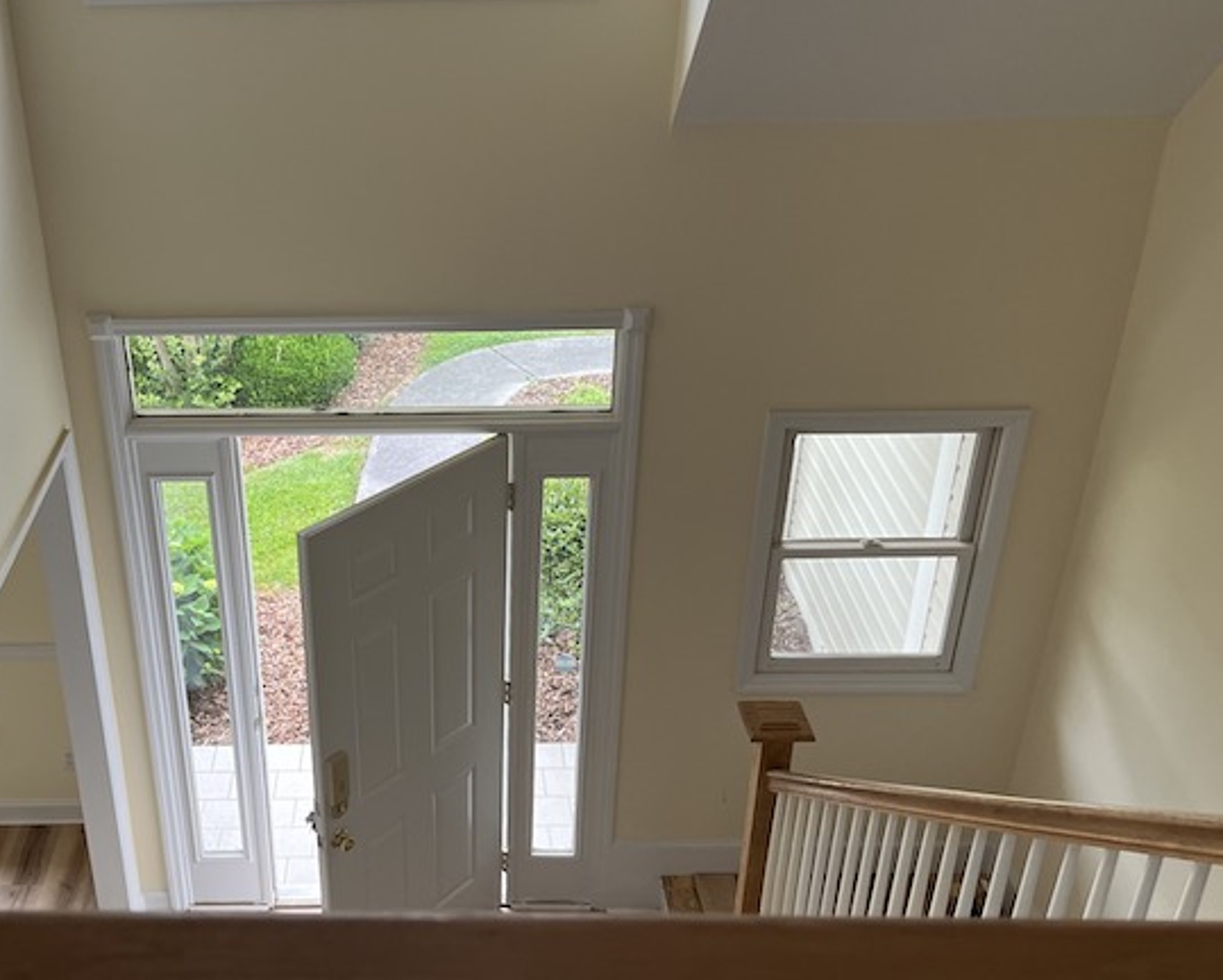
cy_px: 615
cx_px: 386
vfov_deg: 37.1
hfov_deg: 44.9
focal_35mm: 40
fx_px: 1449
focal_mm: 5.1
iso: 100
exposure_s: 1/122
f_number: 1.6
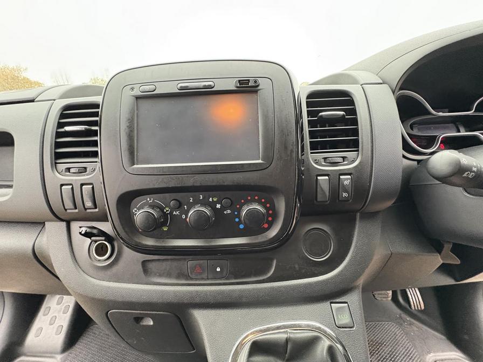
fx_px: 195
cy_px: 181
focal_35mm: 14
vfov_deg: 85.7
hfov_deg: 102.1
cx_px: 242
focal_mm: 2.22
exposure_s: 1/60
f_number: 2.2
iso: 800
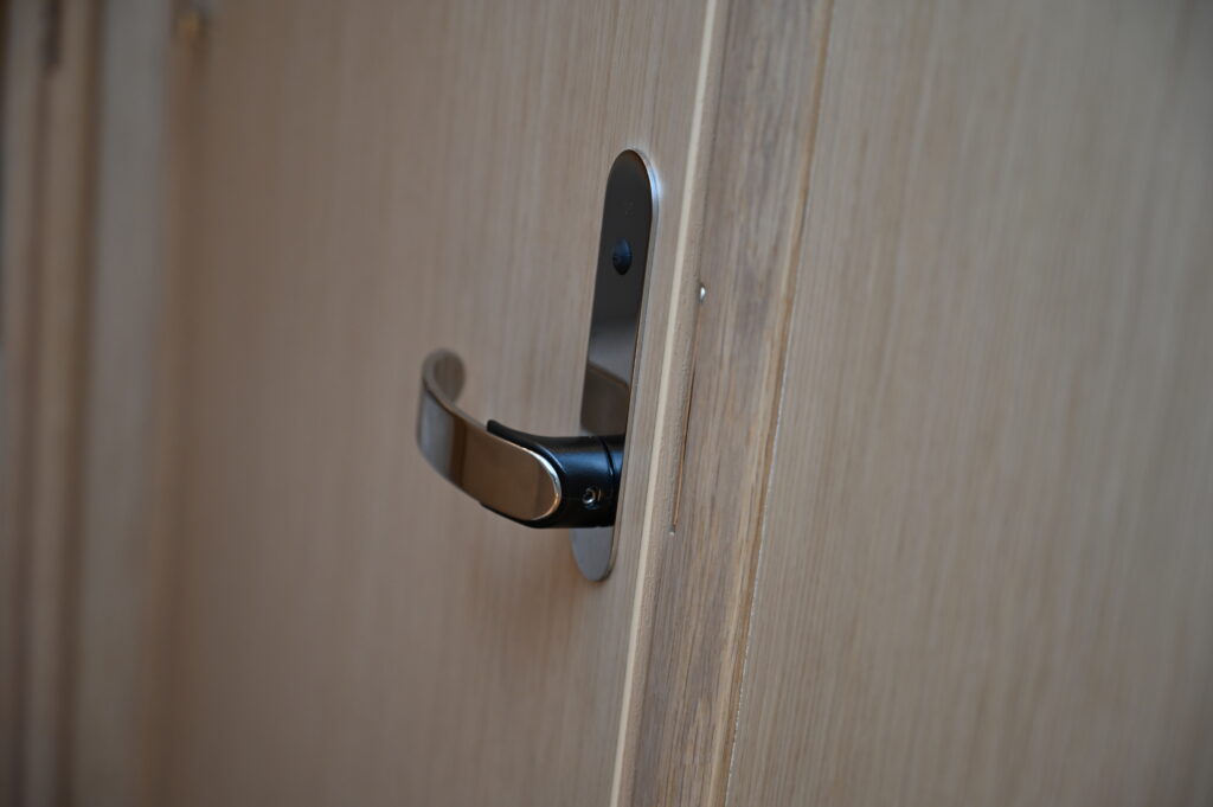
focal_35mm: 70
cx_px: 606
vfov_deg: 19.4
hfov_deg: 28.9
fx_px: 2357
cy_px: 404
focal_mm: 70
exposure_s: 1/160
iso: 400
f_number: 4
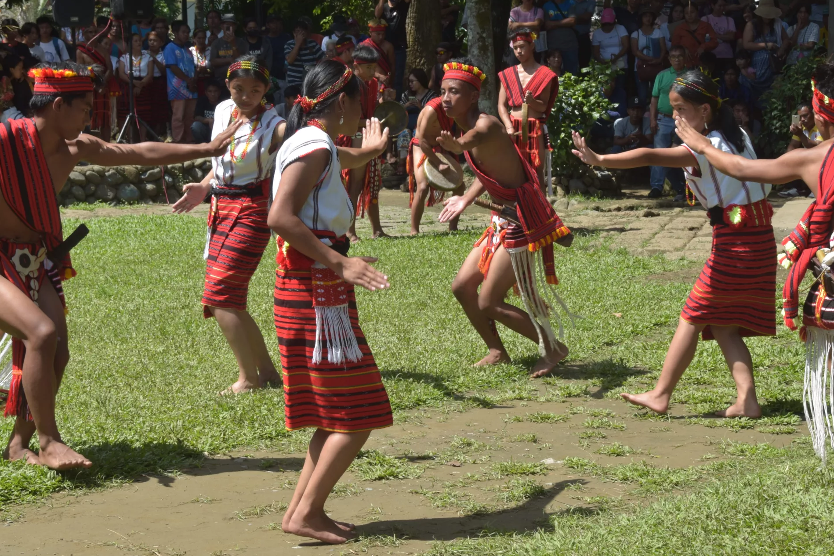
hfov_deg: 22.9
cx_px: 447
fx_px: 2062
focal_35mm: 89
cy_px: 205
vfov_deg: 15.3
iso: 100
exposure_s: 1/80
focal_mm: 44
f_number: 14
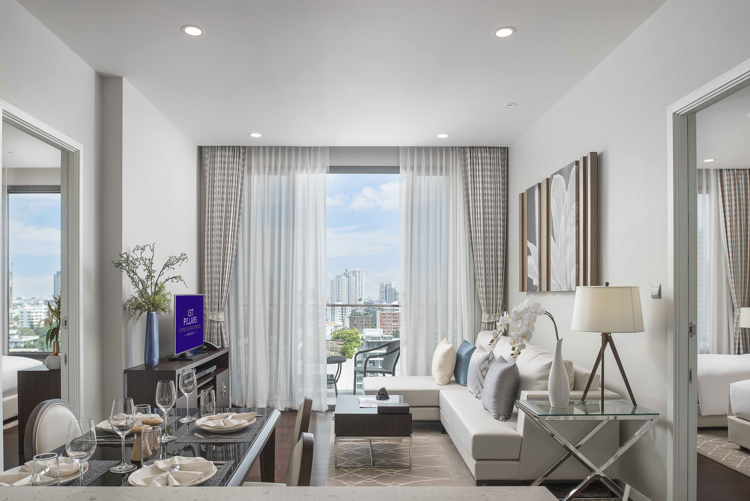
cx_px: 375
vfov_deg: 53.2
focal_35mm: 24
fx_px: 500
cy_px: 250
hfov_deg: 73.7
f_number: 8
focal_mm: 24
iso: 250
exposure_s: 1/50
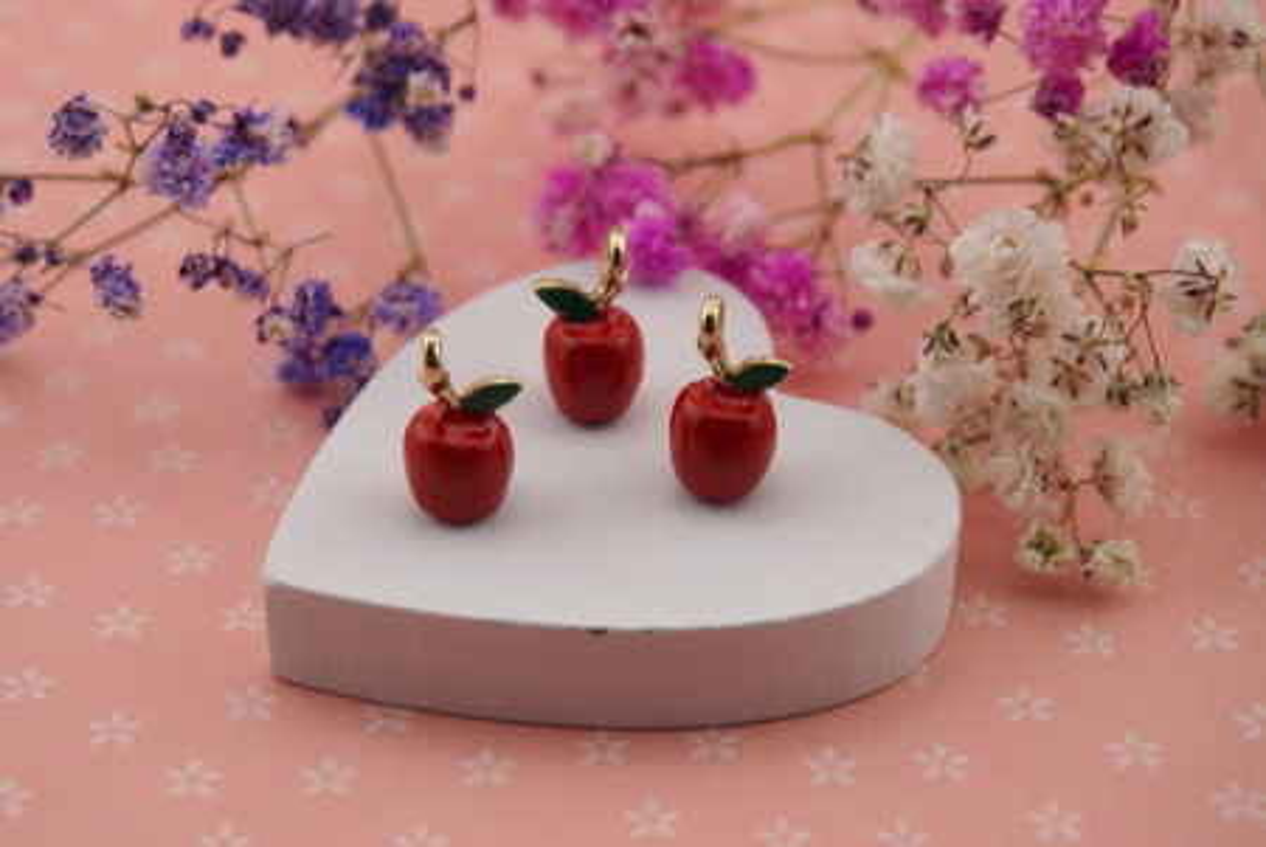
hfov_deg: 33.4
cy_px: 424
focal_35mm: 60
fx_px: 2112
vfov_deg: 22.7
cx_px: 633
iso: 100
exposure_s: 1/100
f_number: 8
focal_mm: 40
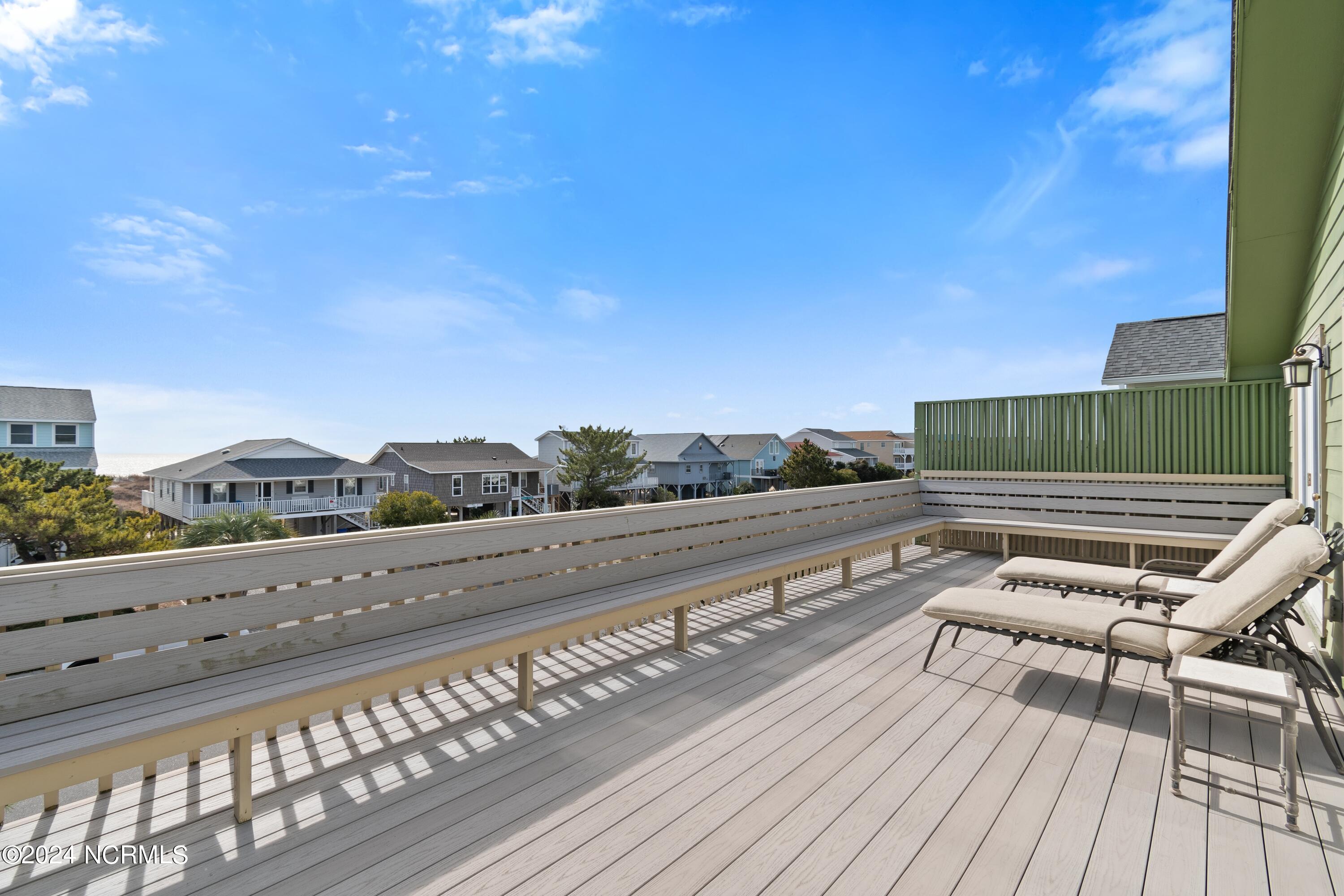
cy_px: 448
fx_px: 560
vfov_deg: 77.3
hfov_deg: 100.4
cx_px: 672
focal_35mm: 15
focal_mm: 10
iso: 100
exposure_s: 1/200
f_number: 7.1
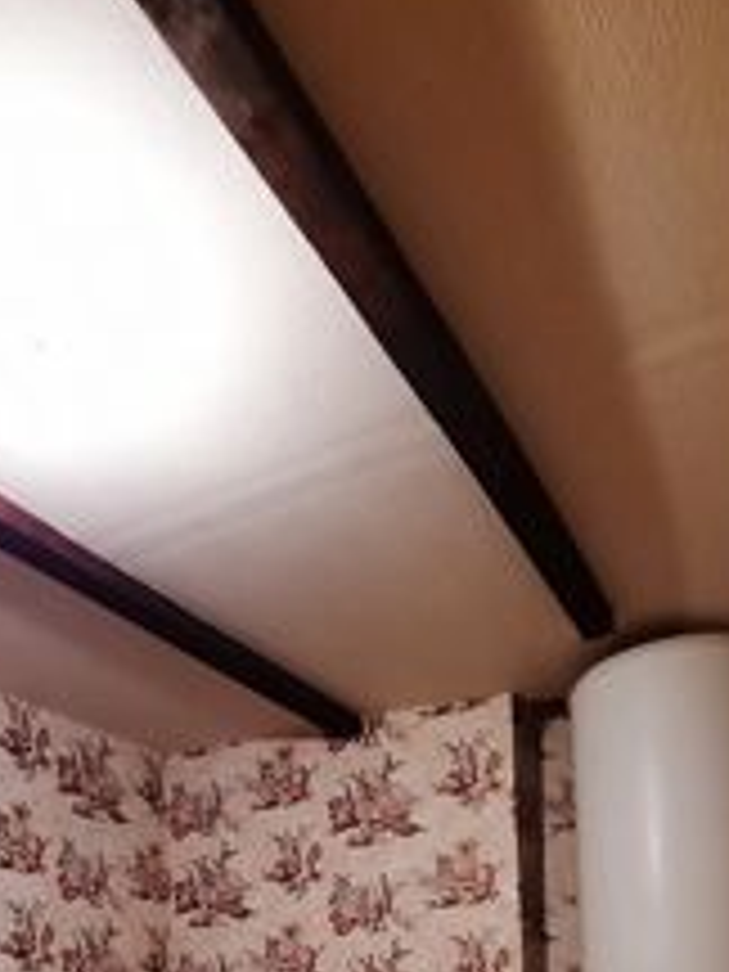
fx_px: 899
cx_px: 320
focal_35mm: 32
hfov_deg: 44.1
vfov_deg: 44.0
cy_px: 1062
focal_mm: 1.74
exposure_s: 1/24
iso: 160
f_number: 2.2
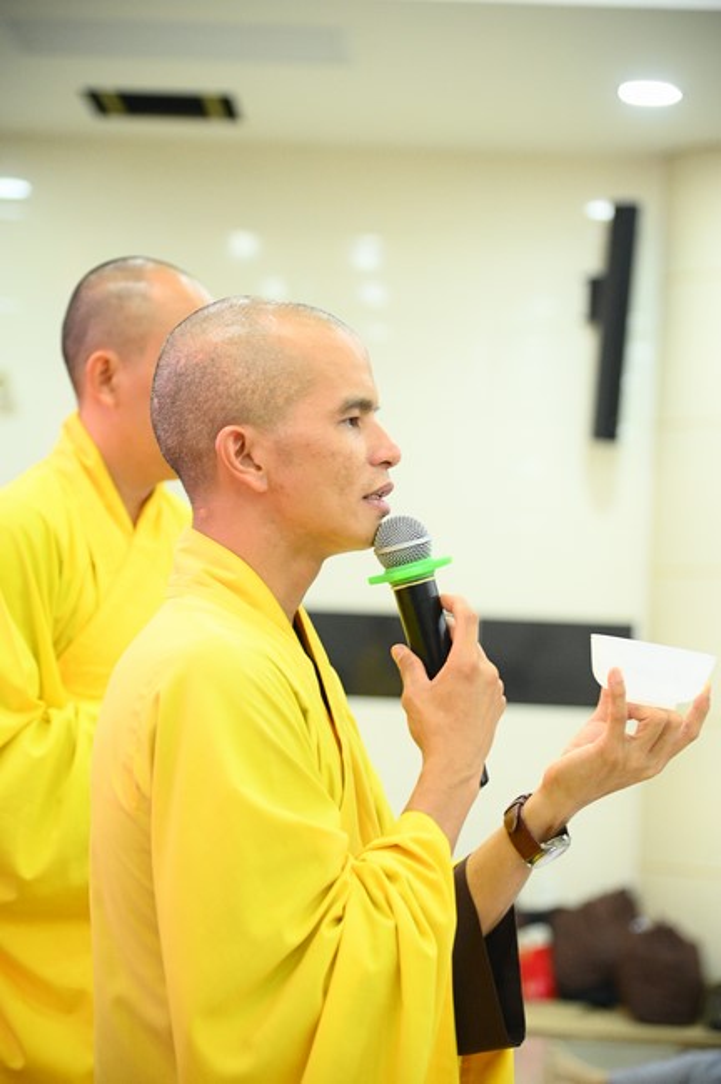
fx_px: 2770
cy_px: 542
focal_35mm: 92
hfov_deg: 14.8
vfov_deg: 22.2
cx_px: 360
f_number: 4
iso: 6400
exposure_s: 1/160
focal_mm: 92
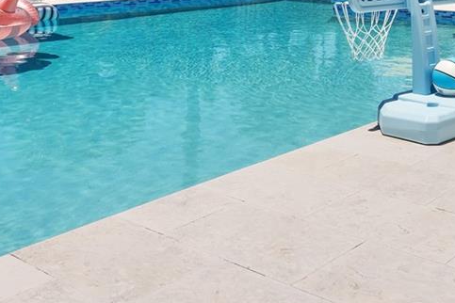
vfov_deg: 23.3
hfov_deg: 36.8
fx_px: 670
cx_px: 332
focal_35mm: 53
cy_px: -61
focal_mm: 16
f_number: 14
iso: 250
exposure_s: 1/80
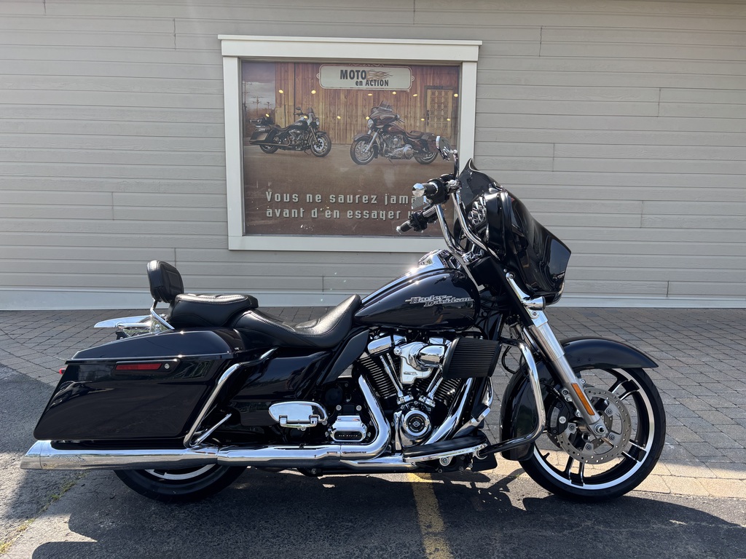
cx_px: 373
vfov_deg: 53.1
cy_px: 280
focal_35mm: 26
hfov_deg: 67.3
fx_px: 560
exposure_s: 1/805
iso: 50
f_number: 1.6
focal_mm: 5.96
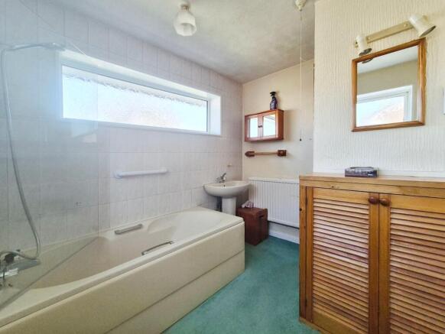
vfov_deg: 90.0
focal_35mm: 13
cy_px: 167
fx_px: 167
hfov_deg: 106.2
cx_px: 222
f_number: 2.2
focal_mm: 2.2
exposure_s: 1/359
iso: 160
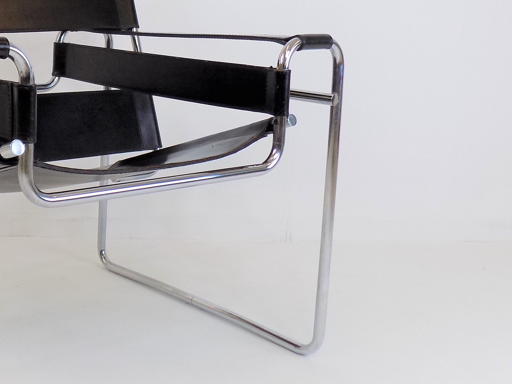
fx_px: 814
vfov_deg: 26.5
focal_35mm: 55
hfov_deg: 33.5
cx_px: 73
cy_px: 141
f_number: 3.1
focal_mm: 4
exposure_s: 1/50
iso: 80
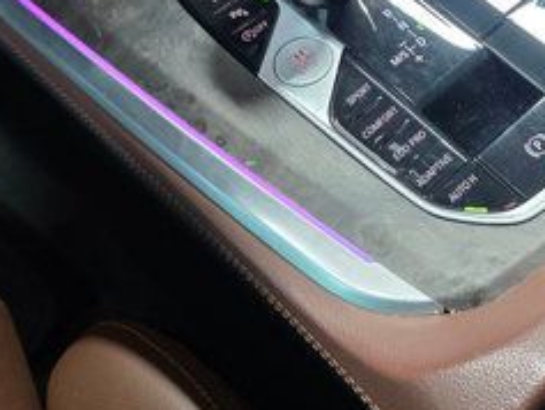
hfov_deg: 30.6
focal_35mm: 62
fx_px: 977
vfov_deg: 22.3
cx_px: 416
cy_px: -46
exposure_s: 1/120
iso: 640
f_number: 1.7
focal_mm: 6.3
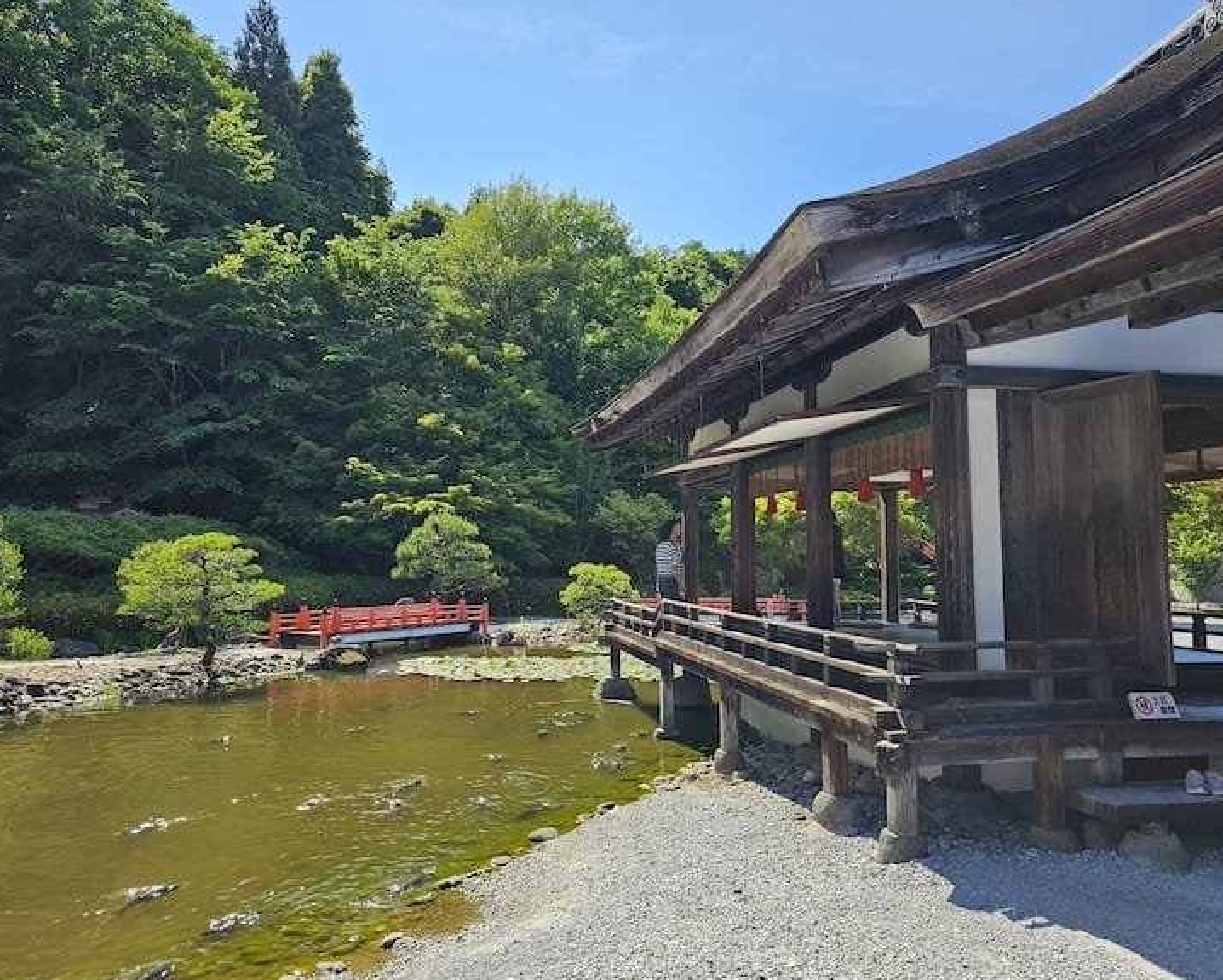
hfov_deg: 68.1
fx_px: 905
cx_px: 588
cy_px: 472
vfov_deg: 56.8
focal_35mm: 25
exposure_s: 1/719
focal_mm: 6.3
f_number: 1.7
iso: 20
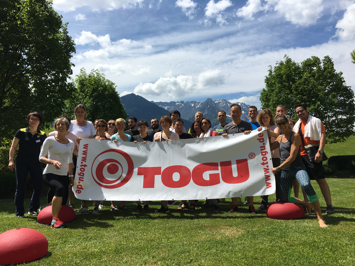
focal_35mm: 29
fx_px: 297
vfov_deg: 48.2
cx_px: 178
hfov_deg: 61.7
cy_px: 133
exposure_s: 1/2747
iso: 25
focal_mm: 4.15
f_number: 2.2
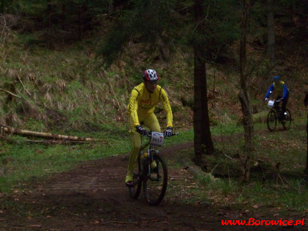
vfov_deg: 12.7
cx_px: 154
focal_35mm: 117
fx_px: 1041
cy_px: 116
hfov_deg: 16.8
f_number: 4.4
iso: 400
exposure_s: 1/125
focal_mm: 19.2
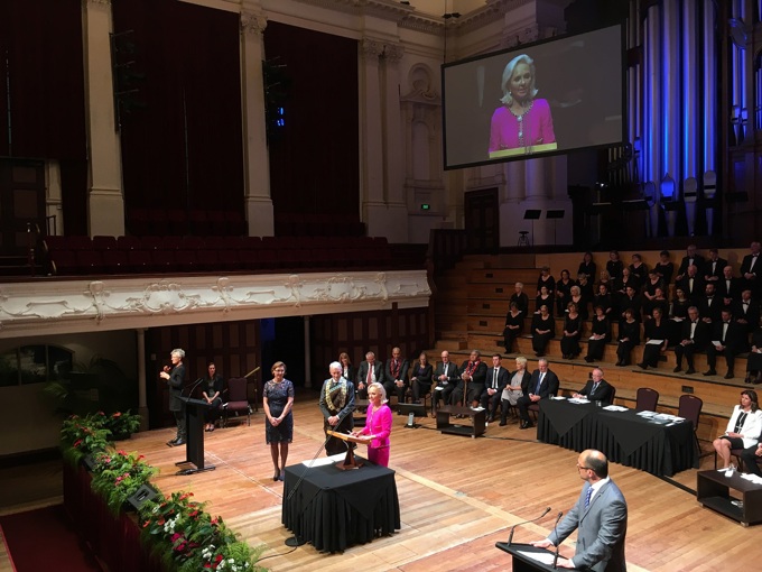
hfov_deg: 61.7
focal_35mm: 29
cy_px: 286
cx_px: 381
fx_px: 638
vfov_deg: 48.2
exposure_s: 1/33
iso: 80
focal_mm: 4.15
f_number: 2.2
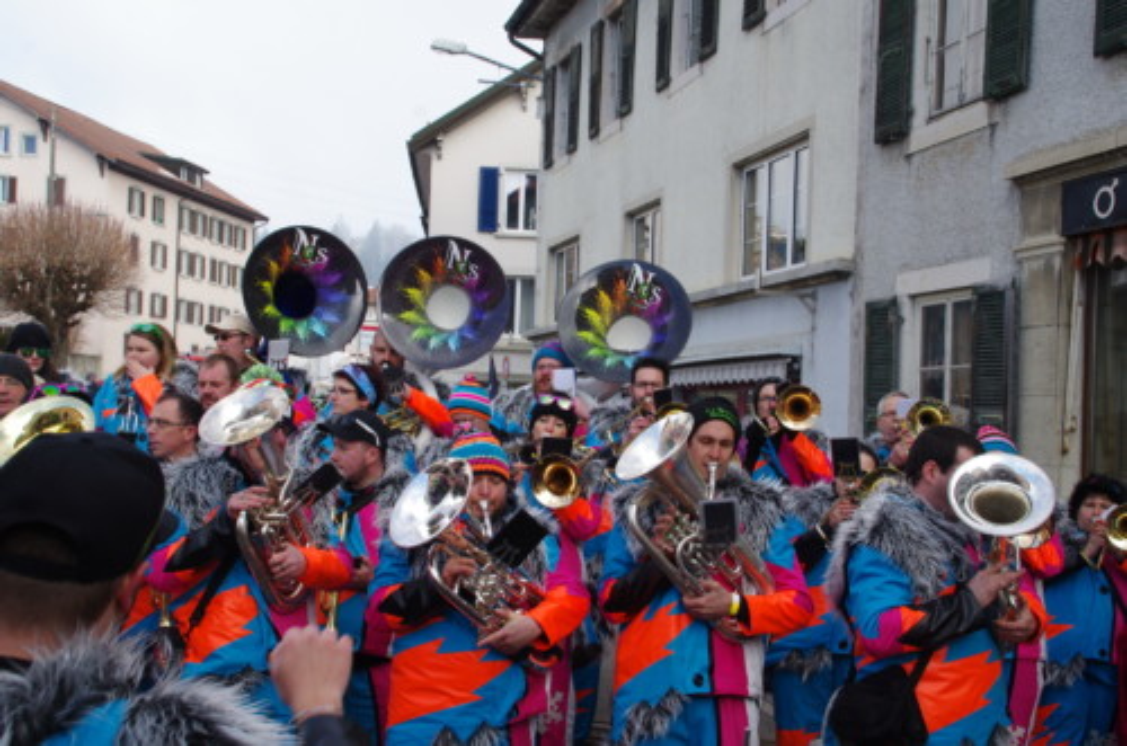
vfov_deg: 27.1
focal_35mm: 50
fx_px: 1546
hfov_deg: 40.0
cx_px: 564
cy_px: 373
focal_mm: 33
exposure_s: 1/125
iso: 200
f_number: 11
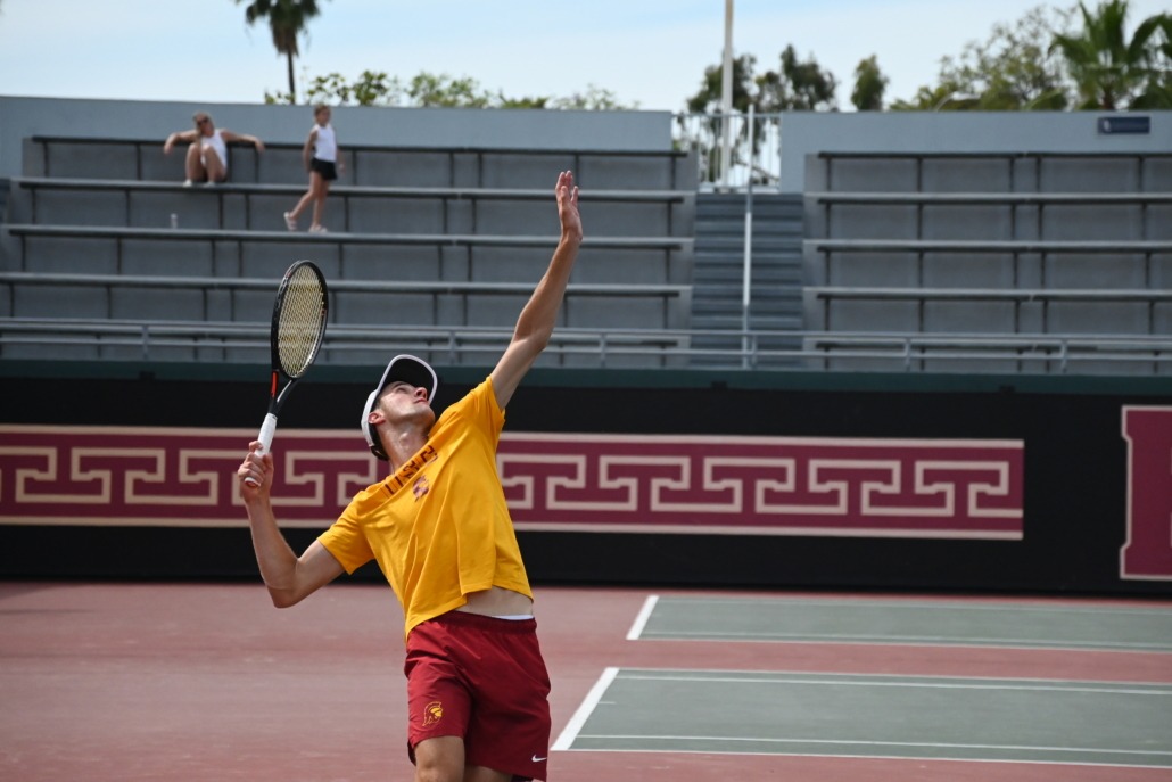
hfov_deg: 12.2
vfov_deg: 8.2
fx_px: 5470
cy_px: 391
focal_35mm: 168
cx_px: 586
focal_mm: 112
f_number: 5.6
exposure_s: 1/6400
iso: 1600
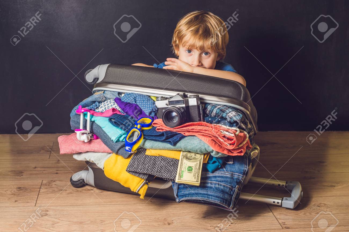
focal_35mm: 50
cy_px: 116
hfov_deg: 39.6
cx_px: 174
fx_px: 485
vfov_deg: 27.0
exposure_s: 1/125
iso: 100
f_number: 7.1
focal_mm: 50
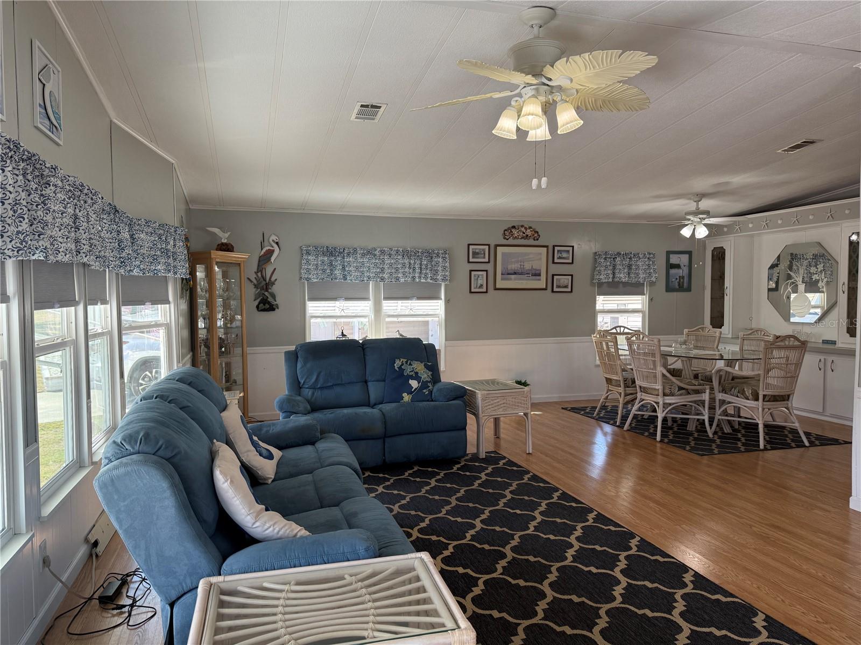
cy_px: 322
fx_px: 597
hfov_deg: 71.6
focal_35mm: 24
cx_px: 430
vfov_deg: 56.8
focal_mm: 6.76
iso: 100
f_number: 1.78
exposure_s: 1/246
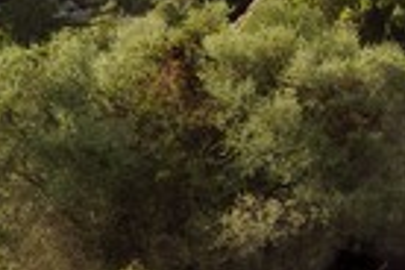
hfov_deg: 16.6
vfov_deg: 11.7
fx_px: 1305
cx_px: 534
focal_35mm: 116
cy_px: -18
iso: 200
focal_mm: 38
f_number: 13
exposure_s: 1/200
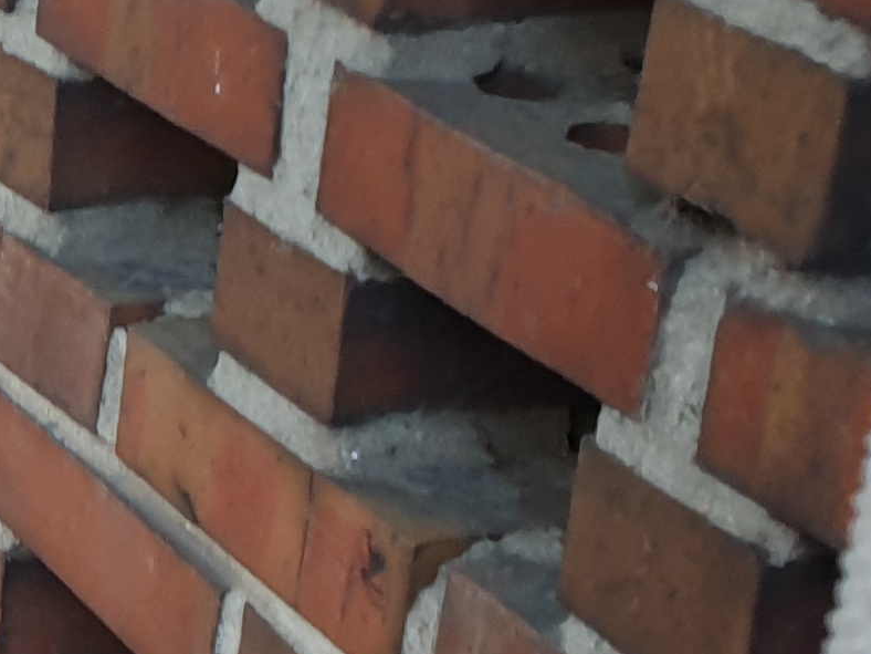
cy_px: 387
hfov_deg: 12.2
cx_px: -1120
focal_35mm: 133
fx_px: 3347
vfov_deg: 11.1
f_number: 2.4
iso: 80
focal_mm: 4.3
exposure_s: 1/120
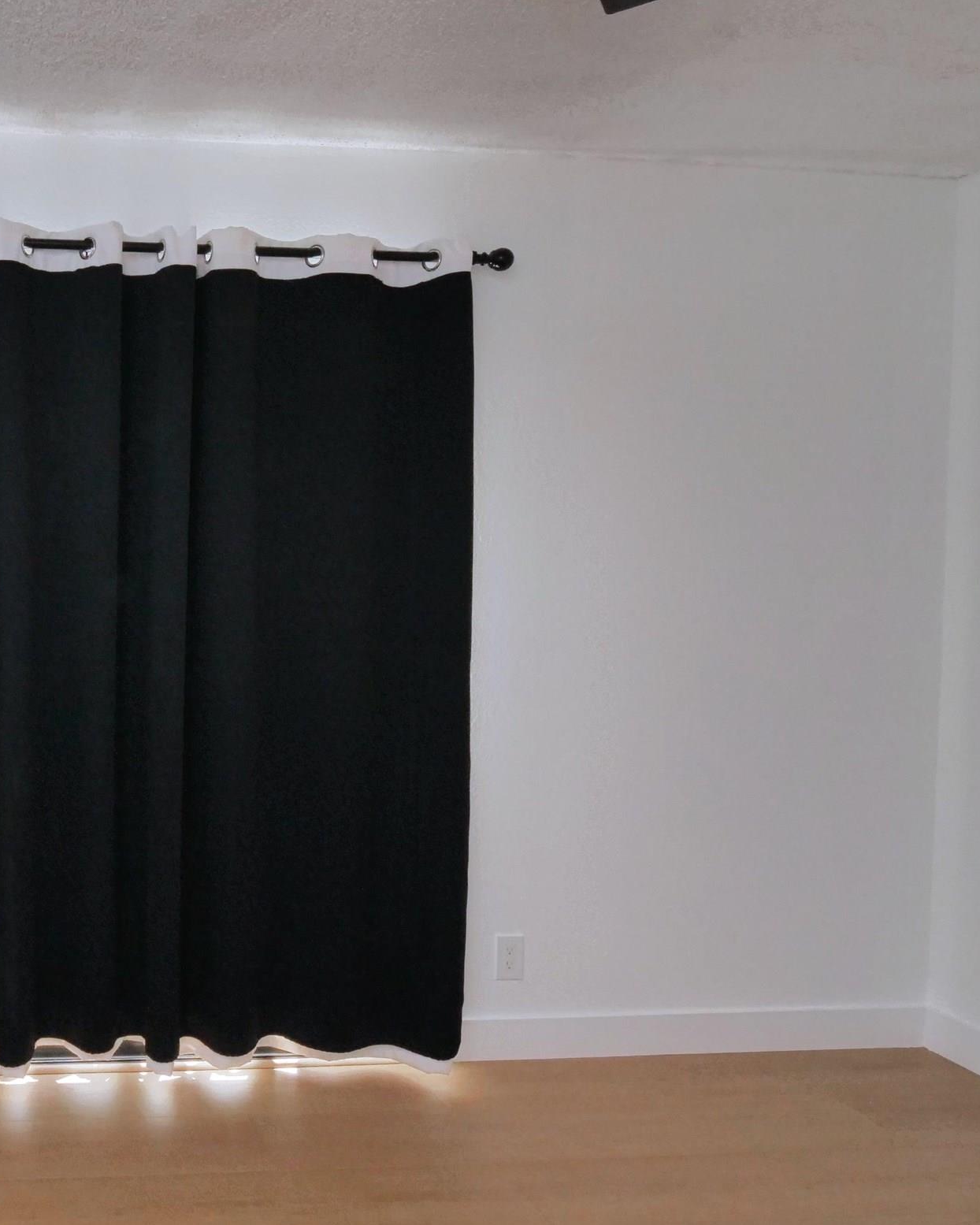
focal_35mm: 27
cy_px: 591
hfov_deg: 47.3
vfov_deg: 64.1
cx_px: 80
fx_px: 979
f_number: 10
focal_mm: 7
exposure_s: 1/160
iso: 800
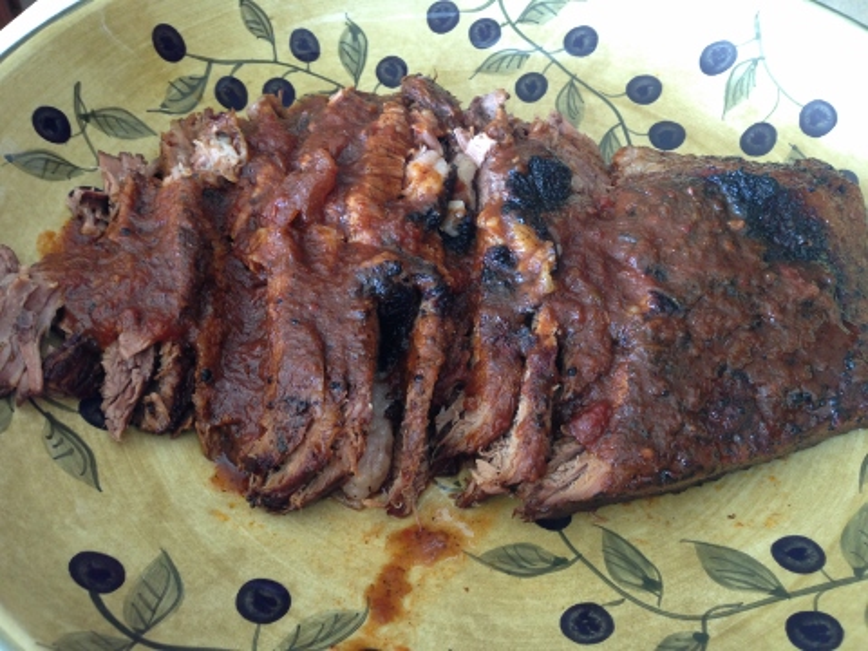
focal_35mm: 33
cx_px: 434
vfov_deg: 42.9
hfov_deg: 55.4
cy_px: 326
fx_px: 827
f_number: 2.4
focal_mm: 4.12
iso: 80
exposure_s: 1/20
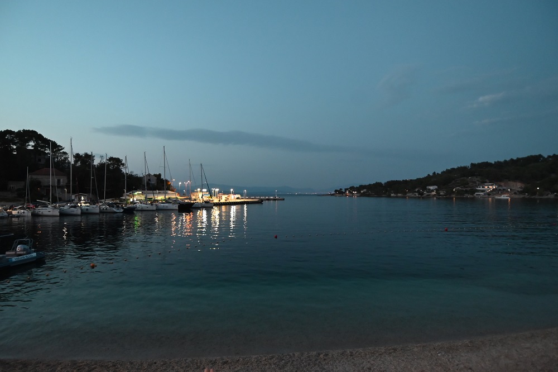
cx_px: 279
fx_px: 279
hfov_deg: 90.0
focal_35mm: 18
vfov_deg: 67.3
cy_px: 186
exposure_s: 1/20
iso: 2500
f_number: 4
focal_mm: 12
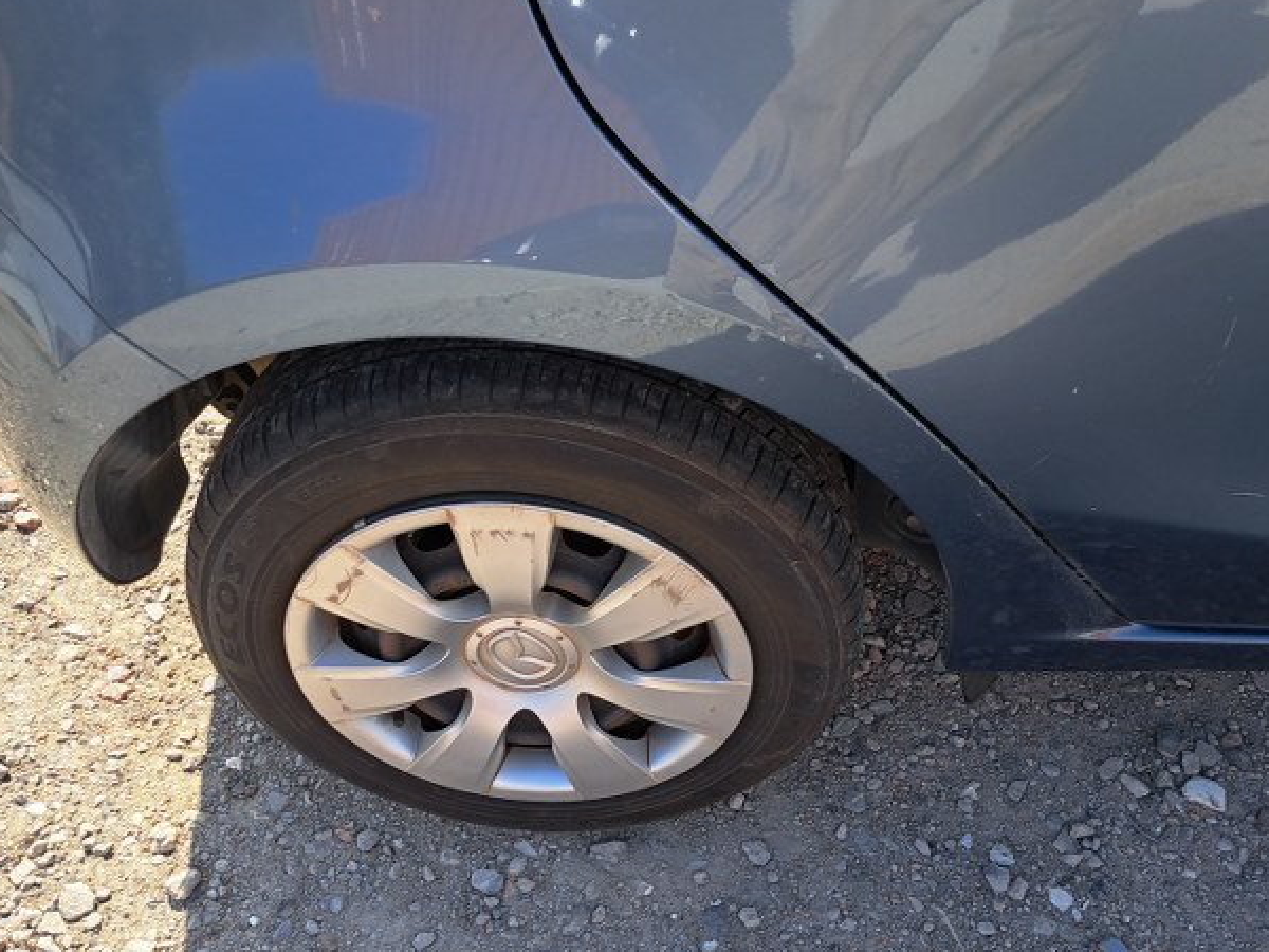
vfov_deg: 44.0
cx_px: 577
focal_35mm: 32
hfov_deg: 56.7
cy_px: 556
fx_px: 1173
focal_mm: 5.23
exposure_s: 1/413
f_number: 1.8
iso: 50
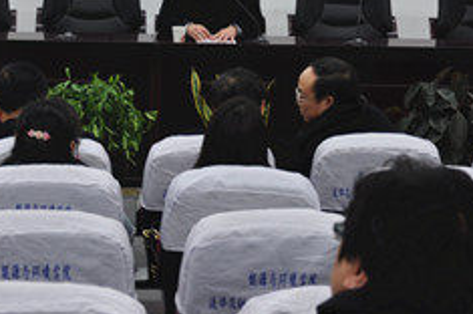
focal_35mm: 130
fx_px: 1706
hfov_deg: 15.8
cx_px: 187
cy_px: 24
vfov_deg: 10.5
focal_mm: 34
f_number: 4.5
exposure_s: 1/20
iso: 200
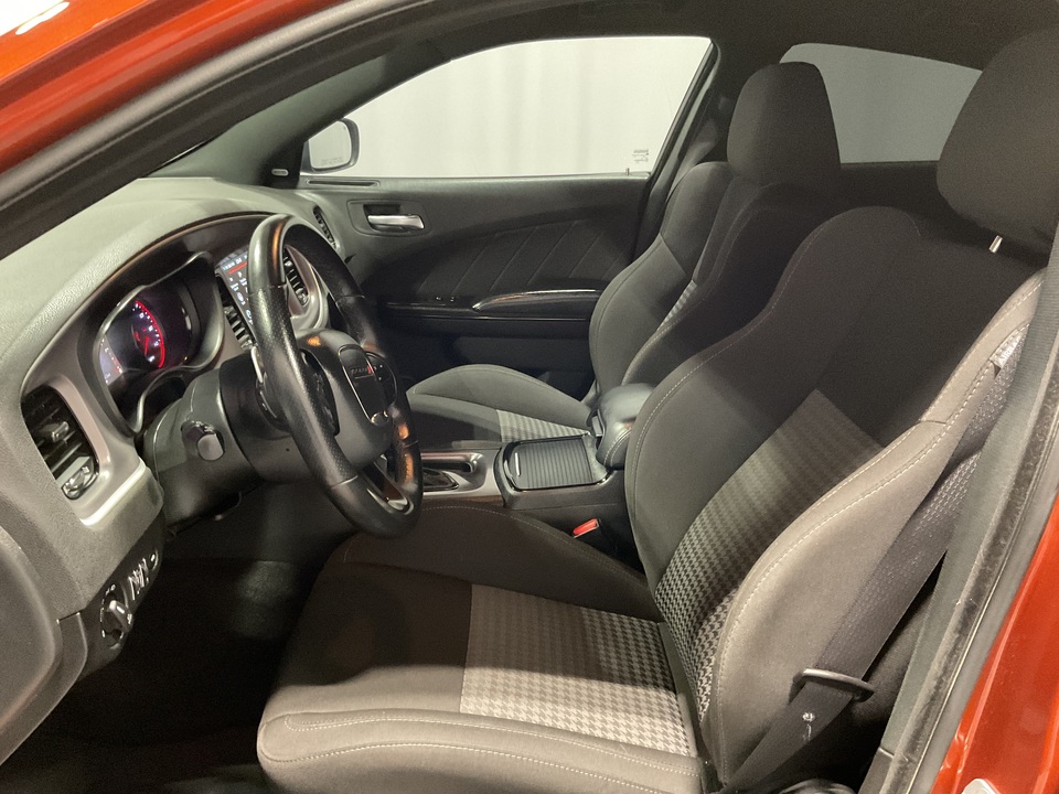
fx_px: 887
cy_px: 397
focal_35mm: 29
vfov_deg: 48.2
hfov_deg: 61.7
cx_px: 530
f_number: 1.8
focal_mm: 3
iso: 500
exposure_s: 1/30
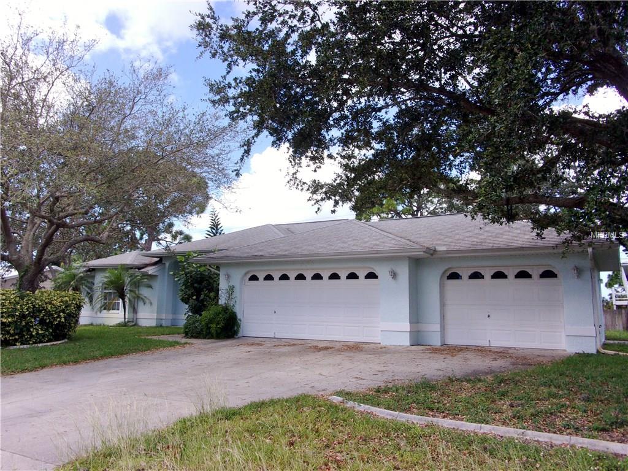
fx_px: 508
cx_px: 314
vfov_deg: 49.7
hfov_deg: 63.4
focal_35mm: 28
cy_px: 236
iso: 80
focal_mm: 5.1
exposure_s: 1/52
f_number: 10.8
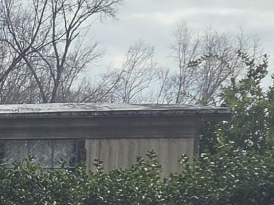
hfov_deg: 11.0
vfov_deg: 9.1
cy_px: 312
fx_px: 1251
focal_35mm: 158
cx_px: -335
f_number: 1.8
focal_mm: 5.4
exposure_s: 1/3092
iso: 80
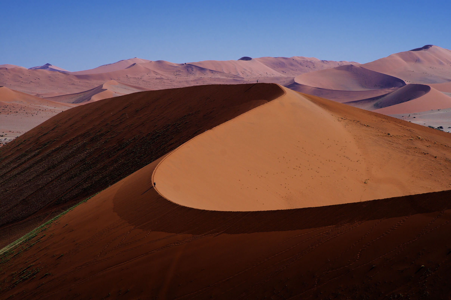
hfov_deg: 16.0
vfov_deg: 10.7
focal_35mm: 128
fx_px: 1603
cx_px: 226
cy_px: 150
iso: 320
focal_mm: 85
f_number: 9
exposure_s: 1/500
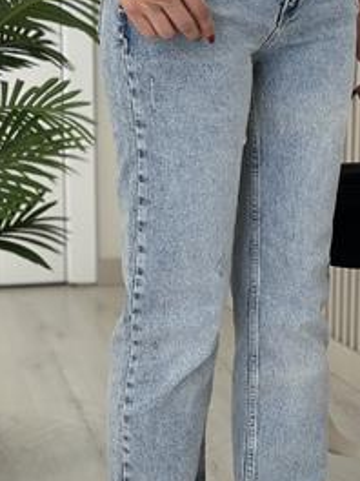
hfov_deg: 15.2
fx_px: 1345
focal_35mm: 97
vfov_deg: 20.2
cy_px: 258
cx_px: 229
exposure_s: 1/269
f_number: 1.78
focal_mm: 6.86
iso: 80
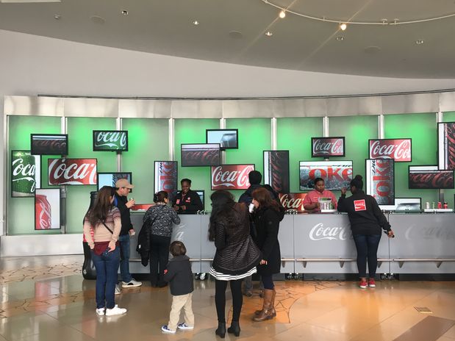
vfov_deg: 46.8
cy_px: 176
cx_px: 223
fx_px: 394
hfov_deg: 60.0
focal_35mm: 30
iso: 25
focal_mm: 4.15
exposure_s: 1/30
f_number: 2.2
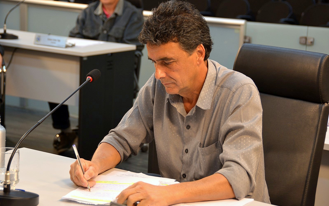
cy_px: 101
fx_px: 901
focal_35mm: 101
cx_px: 163
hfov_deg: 20.7
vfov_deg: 13.0
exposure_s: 1/60
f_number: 5
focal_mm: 65
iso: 450
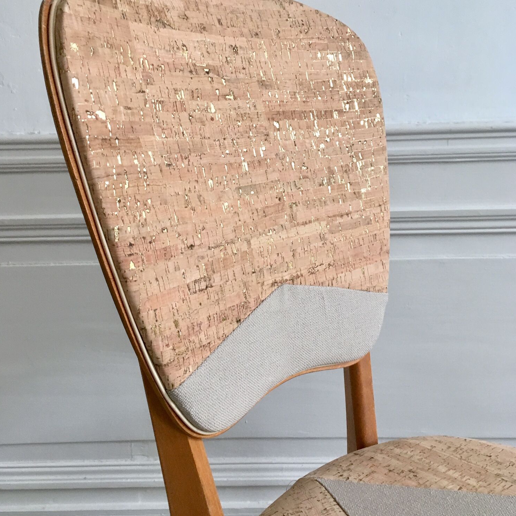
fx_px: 590
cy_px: 235
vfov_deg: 47.2
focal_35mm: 35
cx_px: 261
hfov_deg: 47.2
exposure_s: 1/33
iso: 125
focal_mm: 4.15
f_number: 2.2
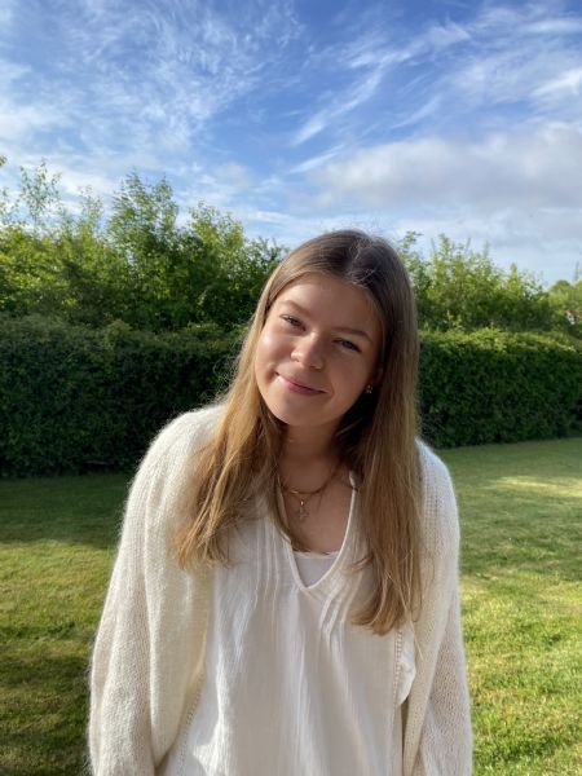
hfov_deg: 53.1
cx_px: 291
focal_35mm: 26
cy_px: 388
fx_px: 583
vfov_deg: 67.3
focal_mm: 4.25
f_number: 1.8
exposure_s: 1/1629
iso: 32
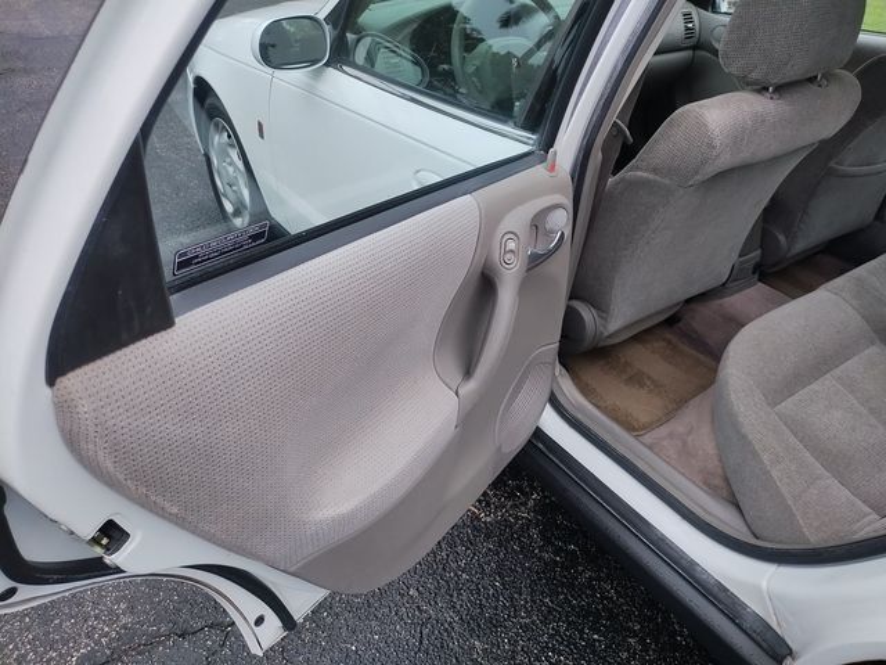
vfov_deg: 54.9
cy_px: 332
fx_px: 640
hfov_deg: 69.4
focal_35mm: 25
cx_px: 443
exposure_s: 1/775
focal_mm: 4.71
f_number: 1.7
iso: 100
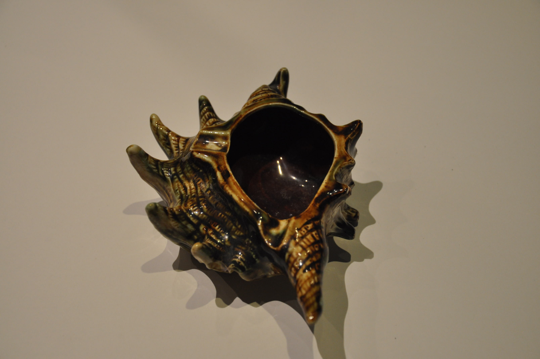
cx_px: 270
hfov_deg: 31.9
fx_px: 944
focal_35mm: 63
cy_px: 180
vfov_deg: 21.5
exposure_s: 1/60
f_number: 4.8
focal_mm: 42
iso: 720
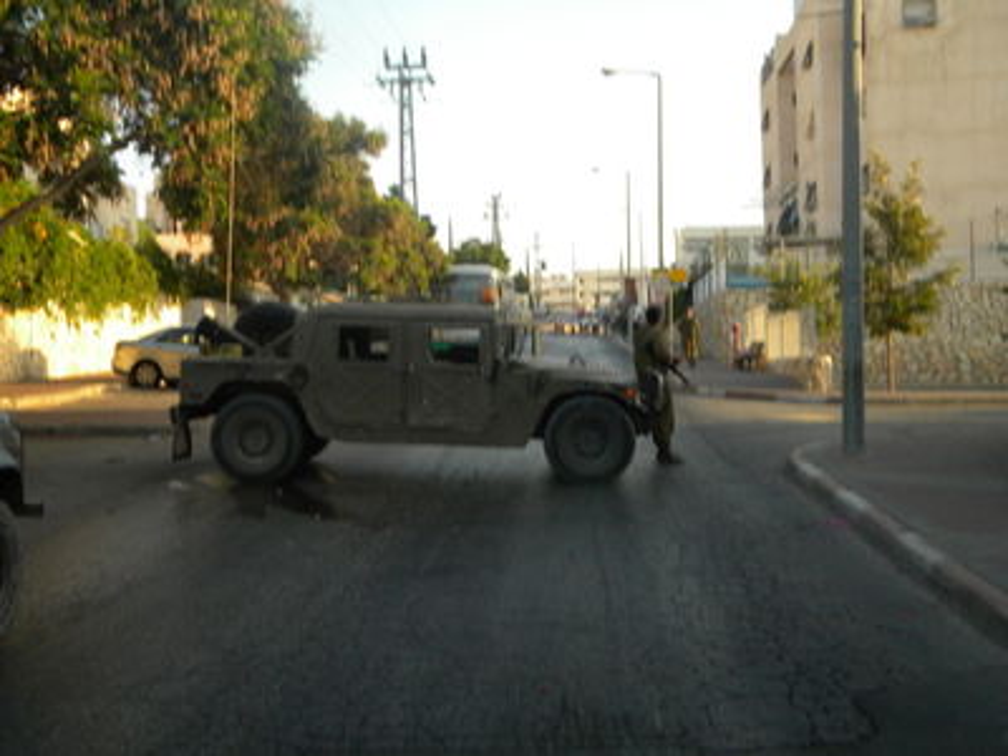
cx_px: 504
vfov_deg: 35.1
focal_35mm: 41
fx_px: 1194
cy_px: 378
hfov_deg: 45.8
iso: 291
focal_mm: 7.3
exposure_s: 1/500
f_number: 3.8
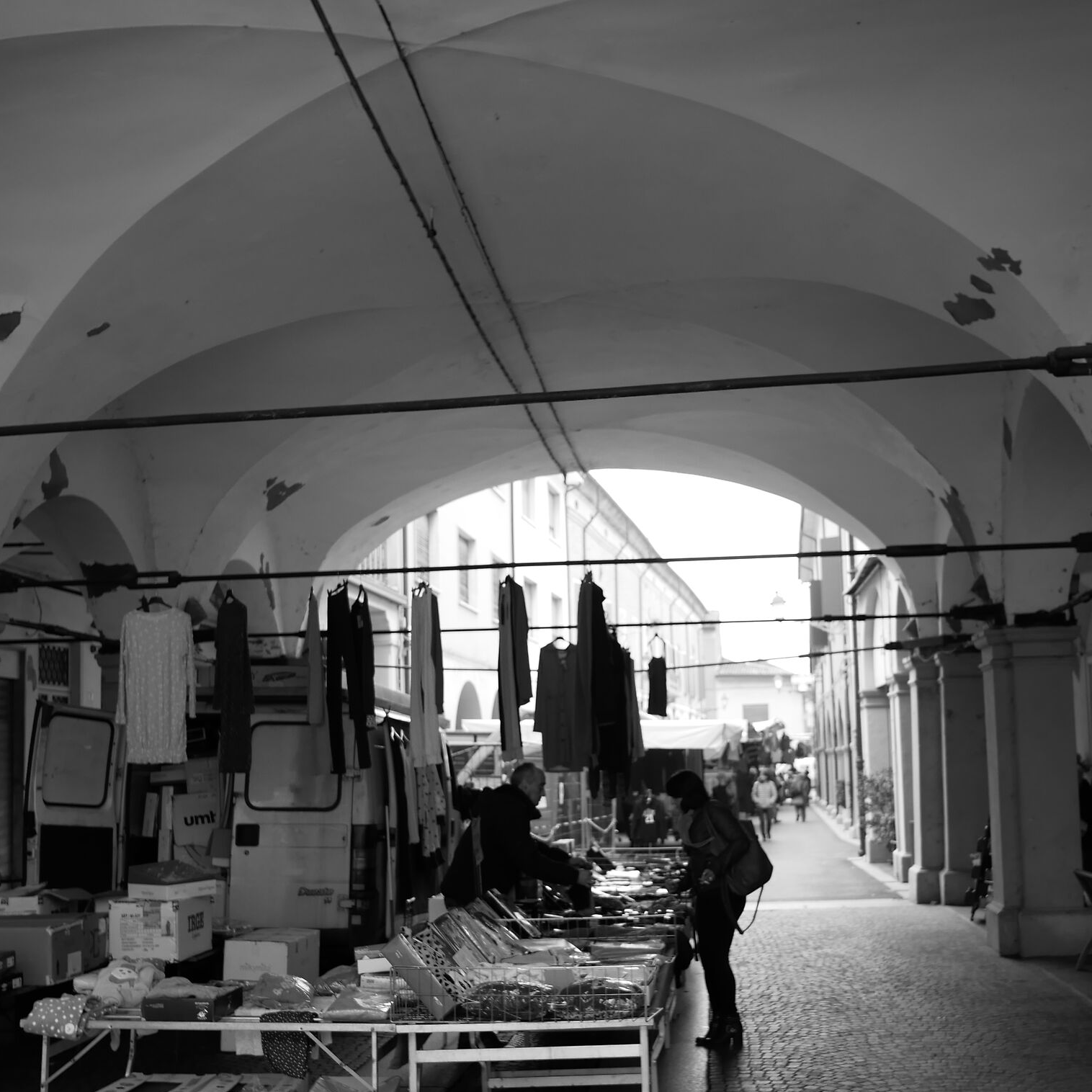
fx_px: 1499
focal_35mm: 42
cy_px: 643
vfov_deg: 39.9
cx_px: 614
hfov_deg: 40.0
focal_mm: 15
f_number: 2.2
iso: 200
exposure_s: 1/200
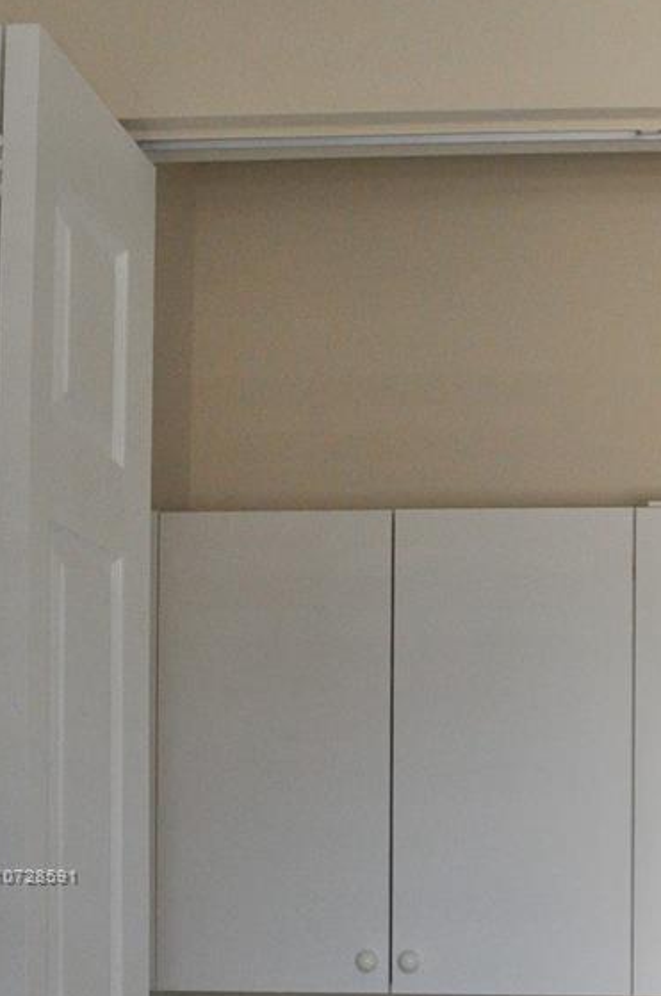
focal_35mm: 58
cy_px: 877
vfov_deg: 32.9
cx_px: 634
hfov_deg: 22.6
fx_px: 1602
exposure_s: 1/125
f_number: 10
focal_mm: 18
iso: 1600
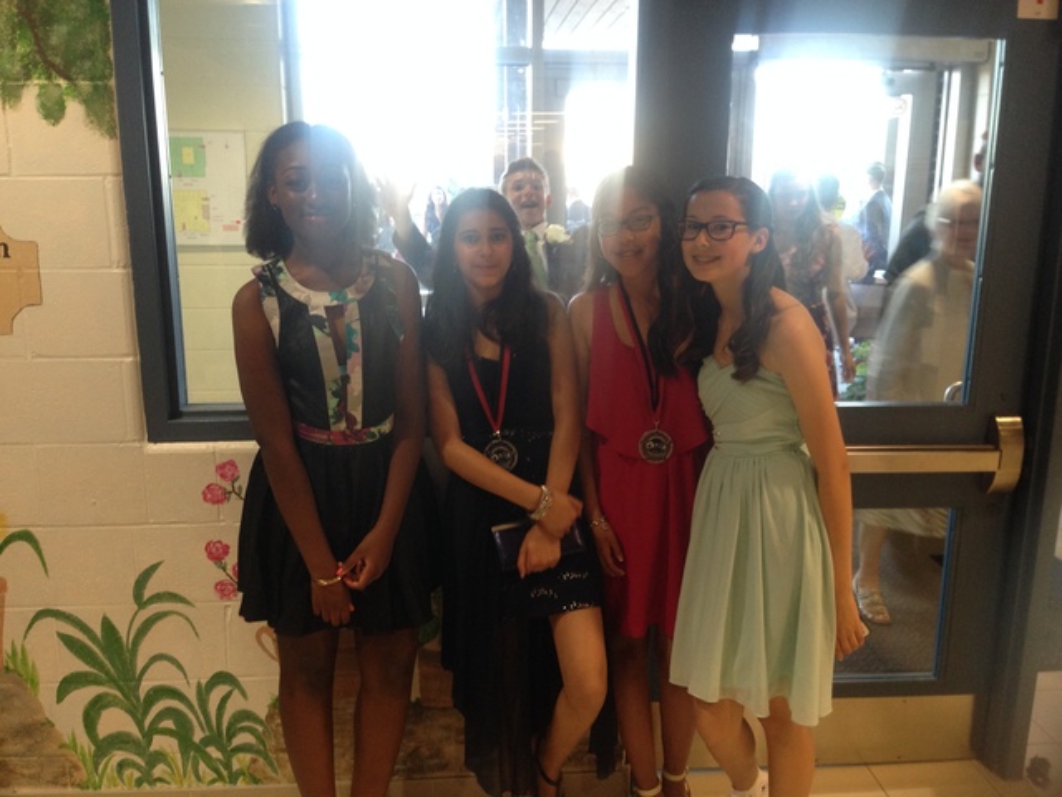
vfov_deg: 42.9
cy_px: 398
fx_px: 1012
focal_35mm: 33
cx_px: 531
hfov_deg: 55.4
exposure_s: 1/20
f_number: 2.4
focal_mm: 4.12
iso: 125
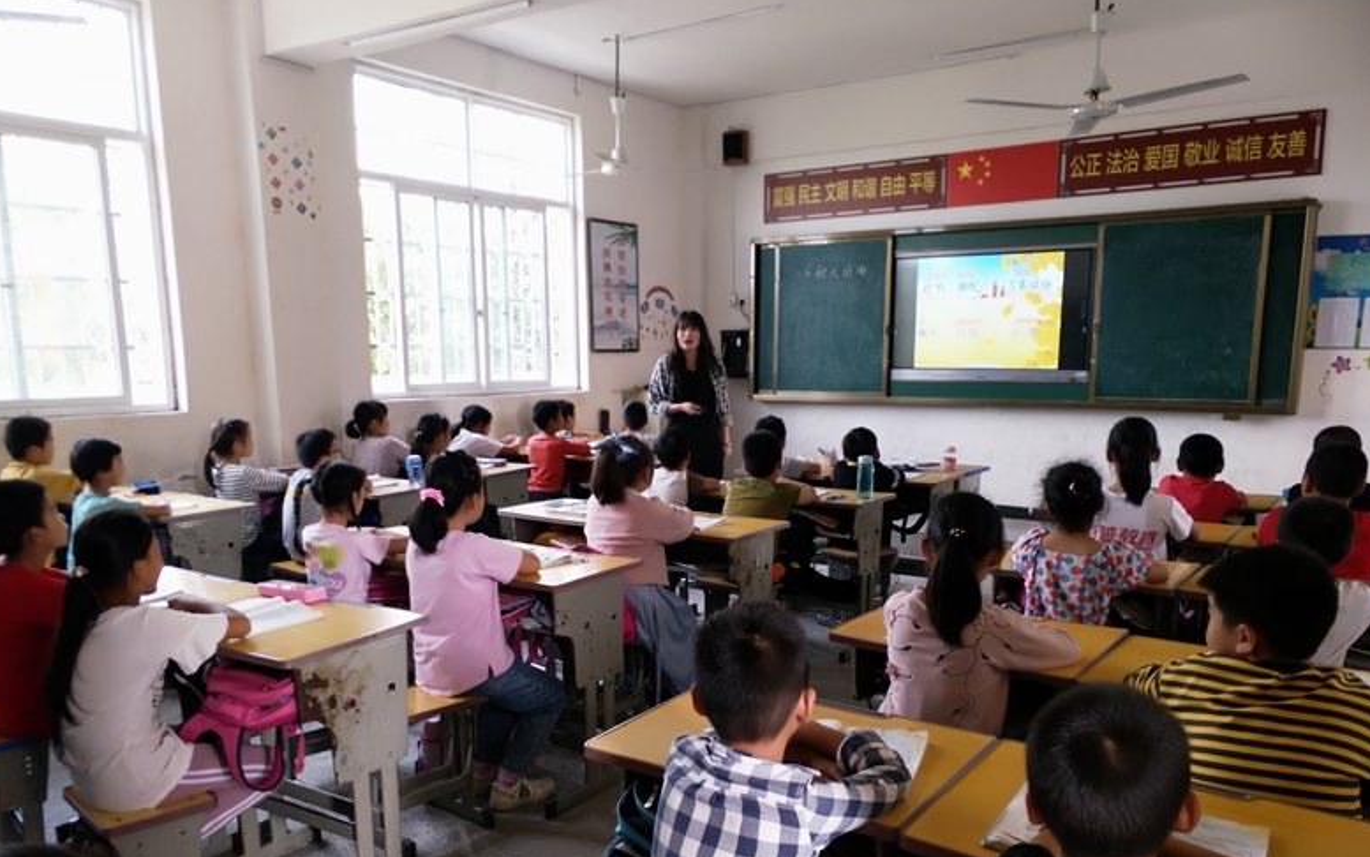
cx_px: 686
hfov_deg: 74.8
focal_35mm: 24
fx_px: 896
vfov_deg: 50.7
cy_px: 518
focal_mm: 3.79
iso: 111
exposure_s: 1/50
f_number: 2
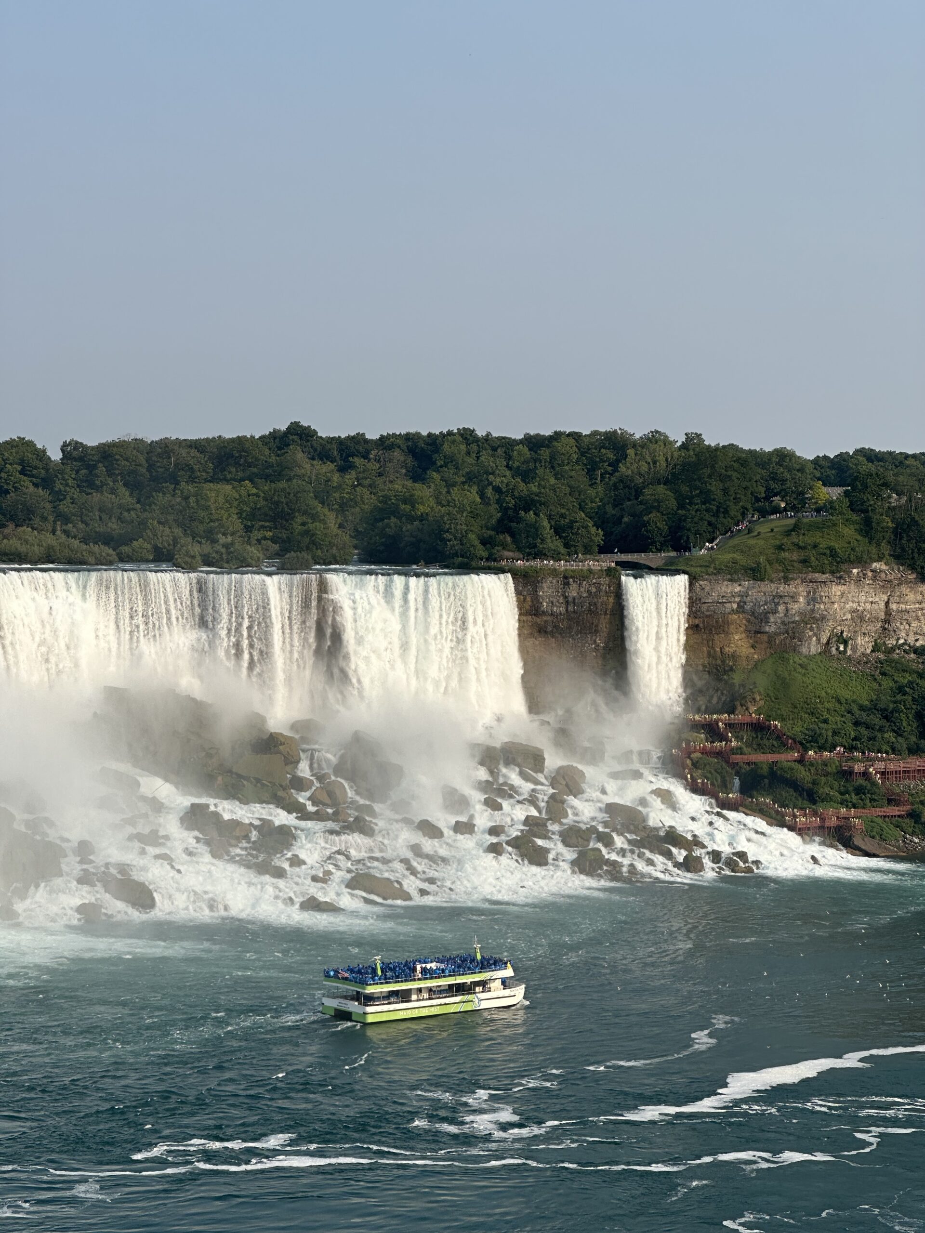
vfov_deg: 25.3
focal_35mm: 77
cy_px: 616
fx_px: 2743
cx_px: 462
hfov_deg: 19.1
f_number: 2.8
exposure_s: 1/815
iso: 32
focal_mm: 9
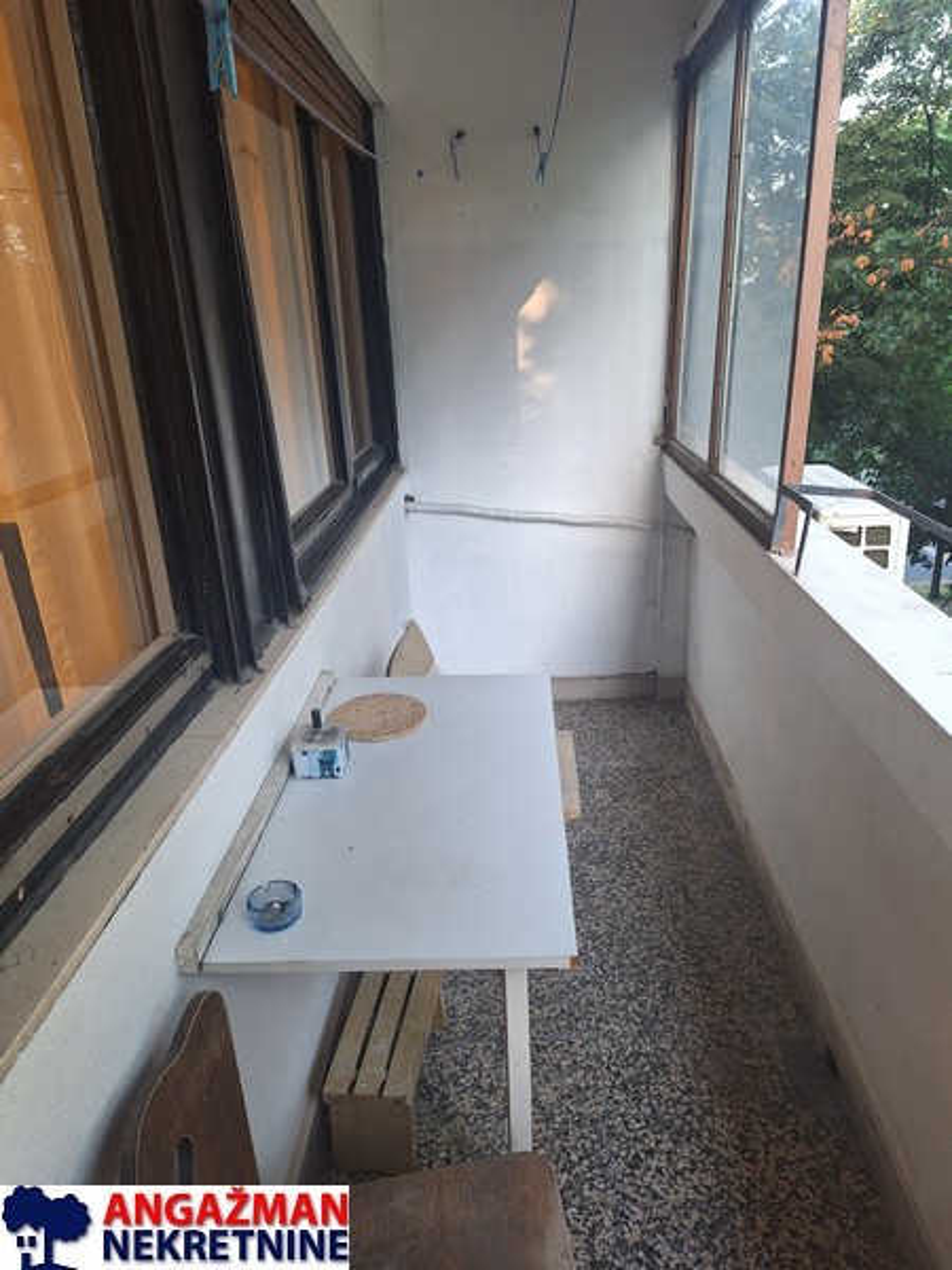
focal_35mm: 23
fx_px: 843
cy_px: 635
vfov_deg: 73.9
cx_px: 476
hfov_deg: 58.9
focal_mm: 5.54
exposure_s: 1/50
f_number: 1.8
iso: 64
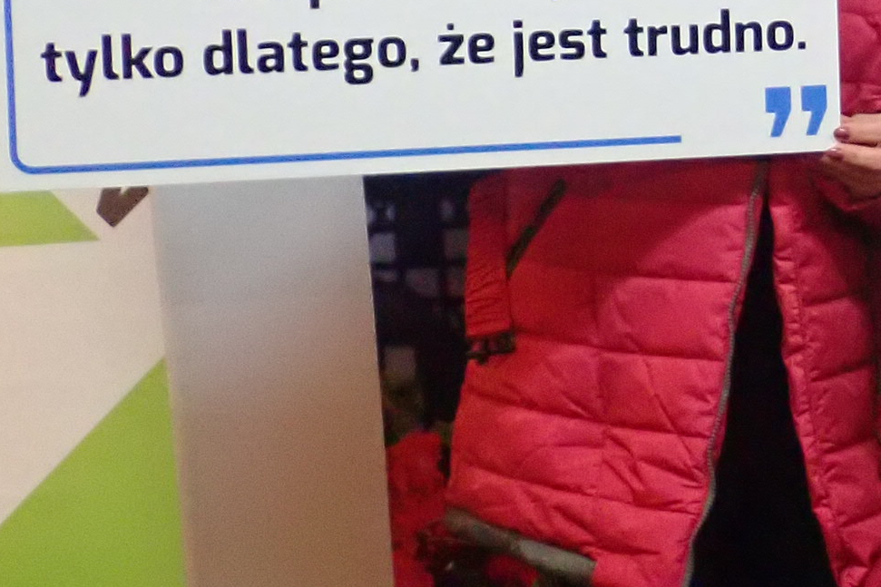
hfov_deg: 16.0
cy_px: -64
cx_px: 1193
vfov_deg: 11.3
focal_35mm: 120
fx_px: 2936
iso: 1600
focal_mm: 6.42
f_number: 2.6
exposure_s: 1/160
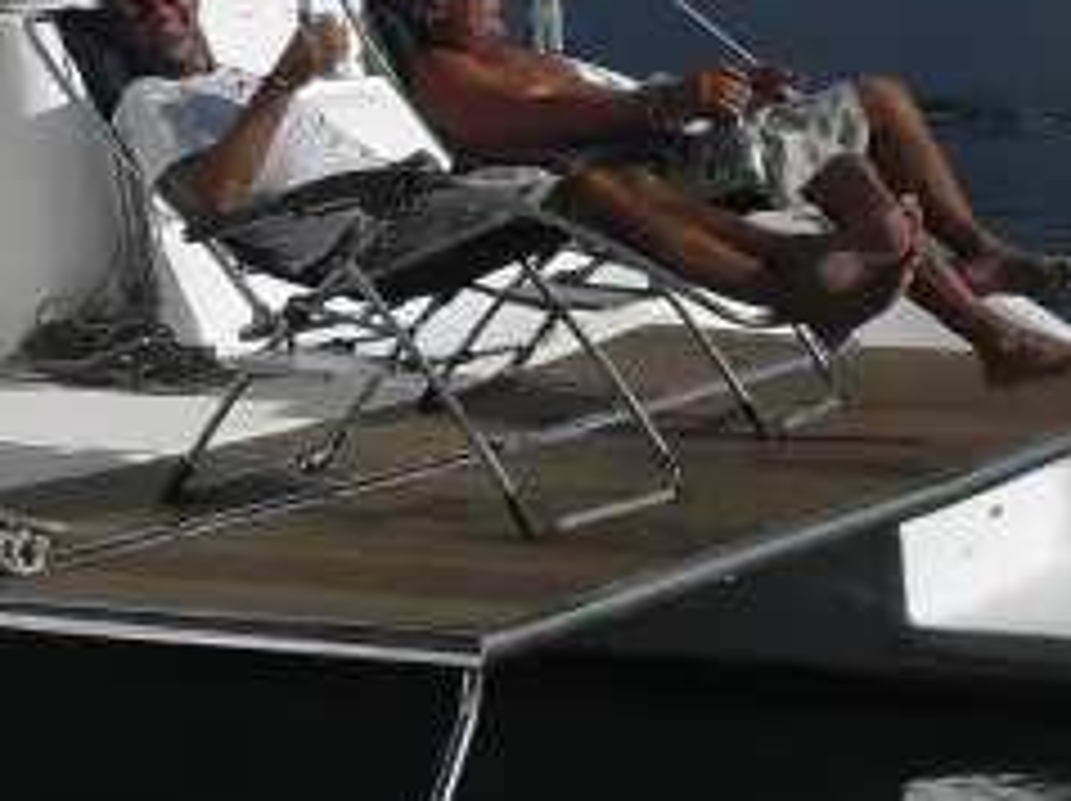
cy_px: 126
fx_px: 4574
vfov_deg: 10.0
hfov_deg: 13.3
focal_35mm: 148
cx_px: 396
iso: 64
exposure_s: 1/400
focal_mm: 7.7
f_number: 8.5
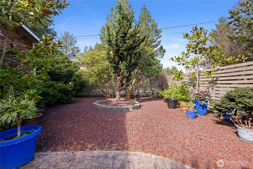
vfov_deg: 81.2
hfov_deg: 104.3
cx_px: 126
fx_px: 98
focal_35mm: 14
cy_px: 84
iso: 400
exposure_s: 1/250
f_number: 9
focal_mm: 14
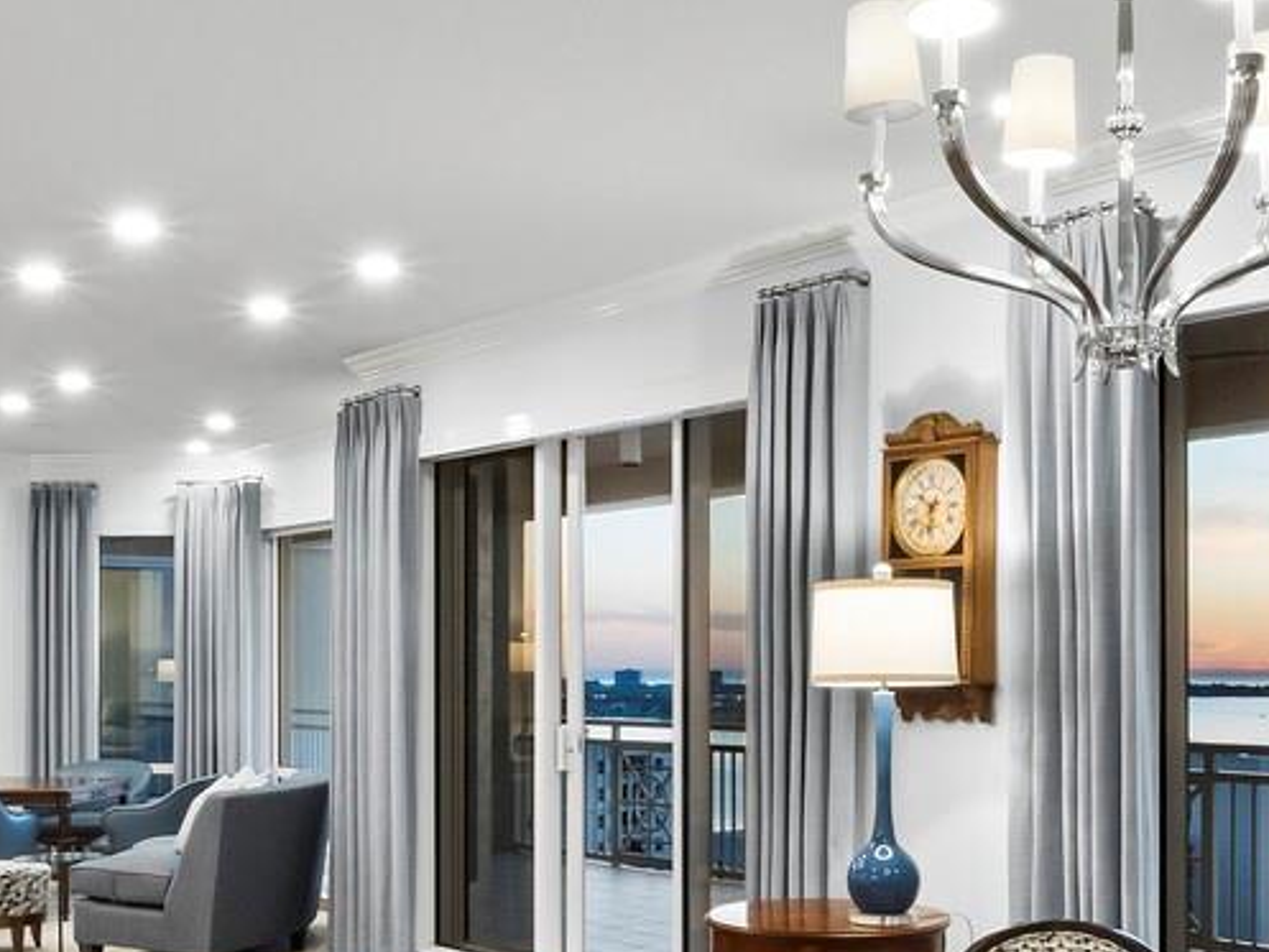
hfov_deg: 42.0
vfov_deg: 31.9
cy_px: 630
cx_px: 682
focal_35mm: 45
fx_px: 1650
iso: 320
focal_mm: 7
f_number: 14
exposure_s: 1.6
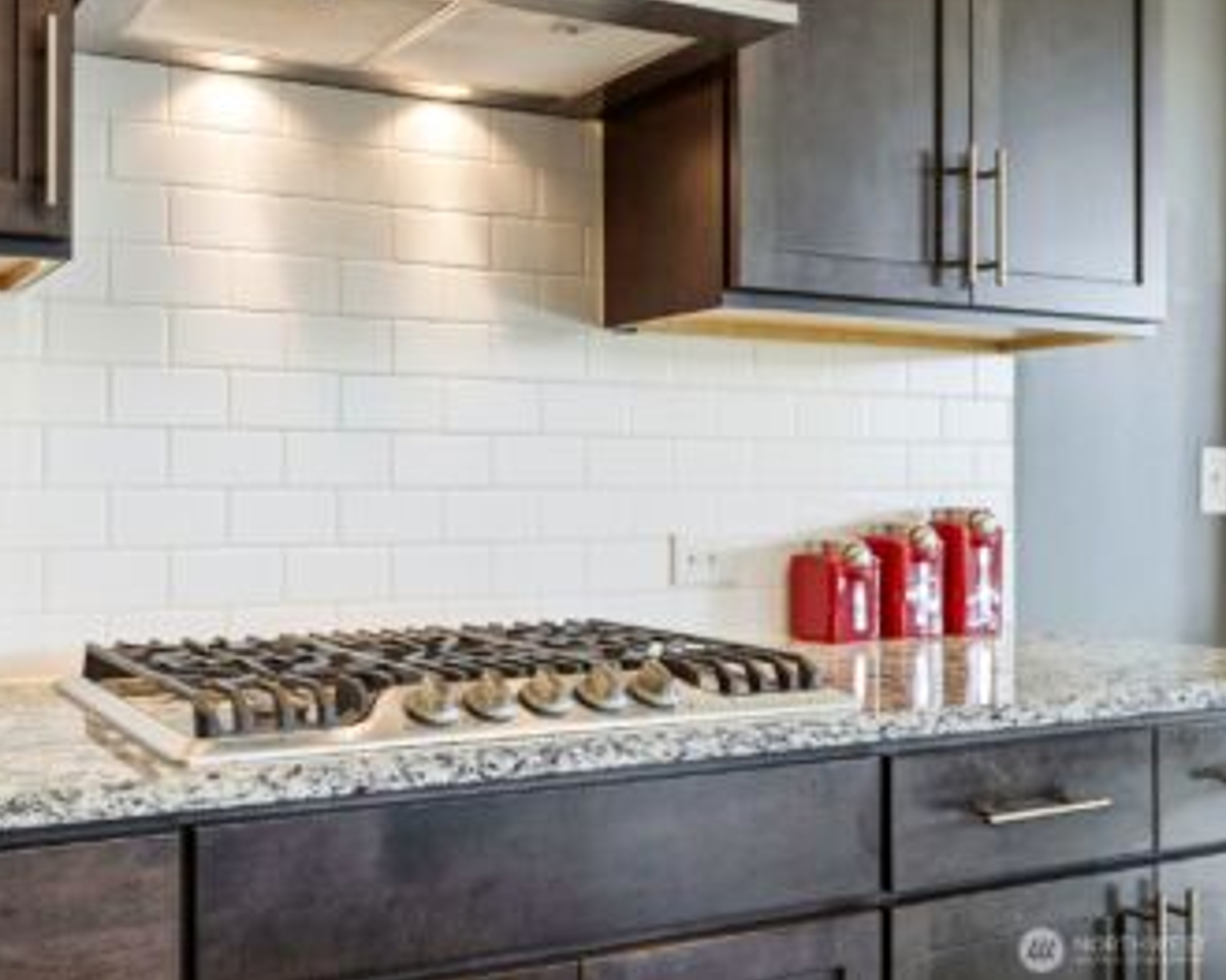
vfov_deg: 37.3
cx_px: 488
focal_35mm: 40
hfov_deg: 45.5
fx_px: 1451
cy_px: 486
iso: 400
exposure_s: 1/1250
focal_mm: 35
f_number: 4
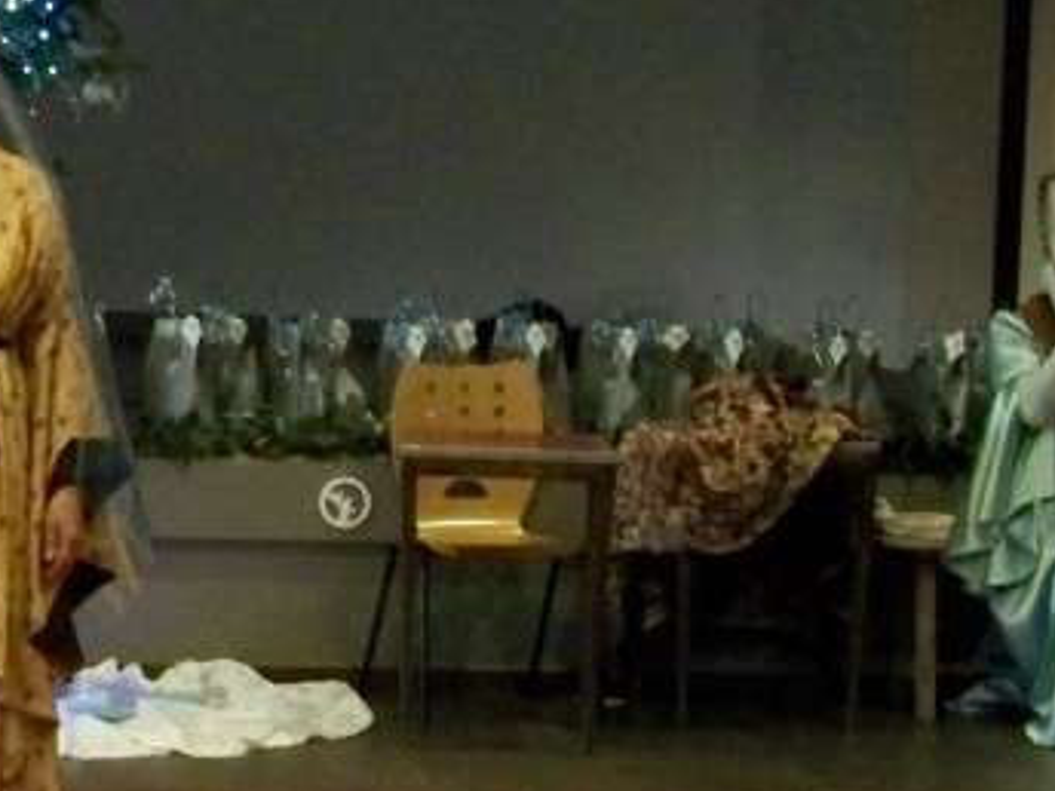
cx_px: -291
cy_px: 515
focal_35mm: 122
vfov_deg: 12.1
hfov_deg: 15.4
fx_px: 3718
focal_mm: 7.6
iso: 400
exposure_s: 1/30
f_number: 2.8
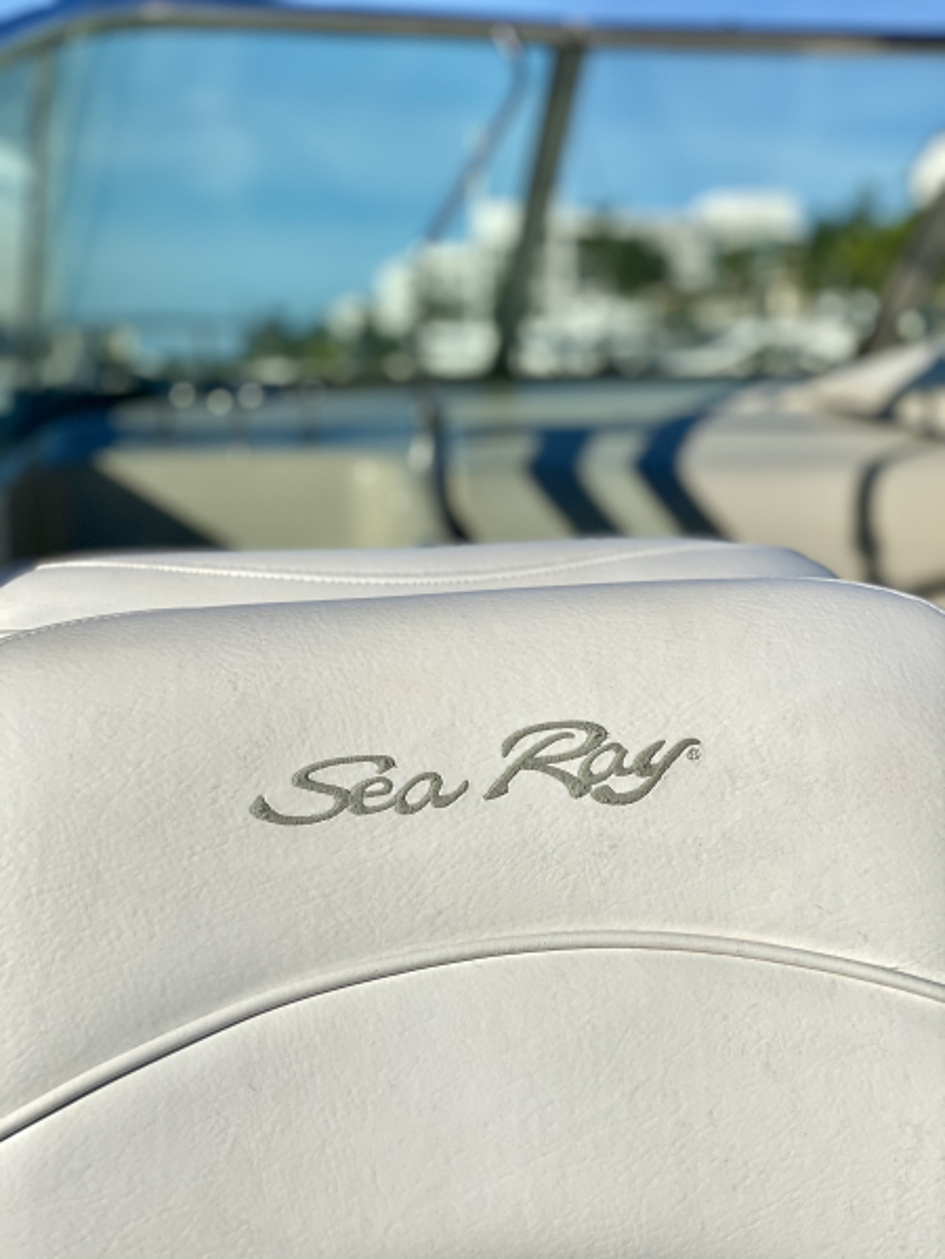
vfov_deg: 36.8
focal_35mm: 52
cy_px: 630
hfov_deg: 28.0
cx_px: 472
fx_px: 1893
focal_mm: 6
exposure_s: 1/5988
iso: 25
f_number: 2
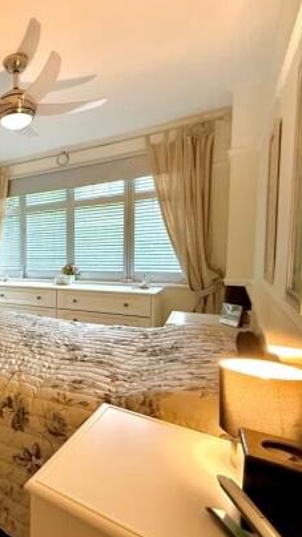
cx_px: -42
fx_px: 313
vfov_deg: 81.2
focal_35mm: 22
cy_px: 277
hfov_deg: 40.0
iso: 640
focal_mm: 2.22
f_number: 2.2
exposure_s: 1/50
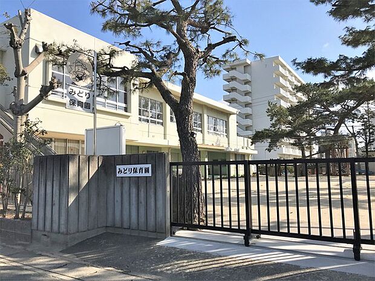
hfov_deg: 63.4
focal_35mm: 28
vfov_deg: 49.7
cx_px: 188
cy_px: 140
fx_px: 303
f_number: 1.8
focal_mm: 3.99
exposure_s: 1/2660
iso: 20
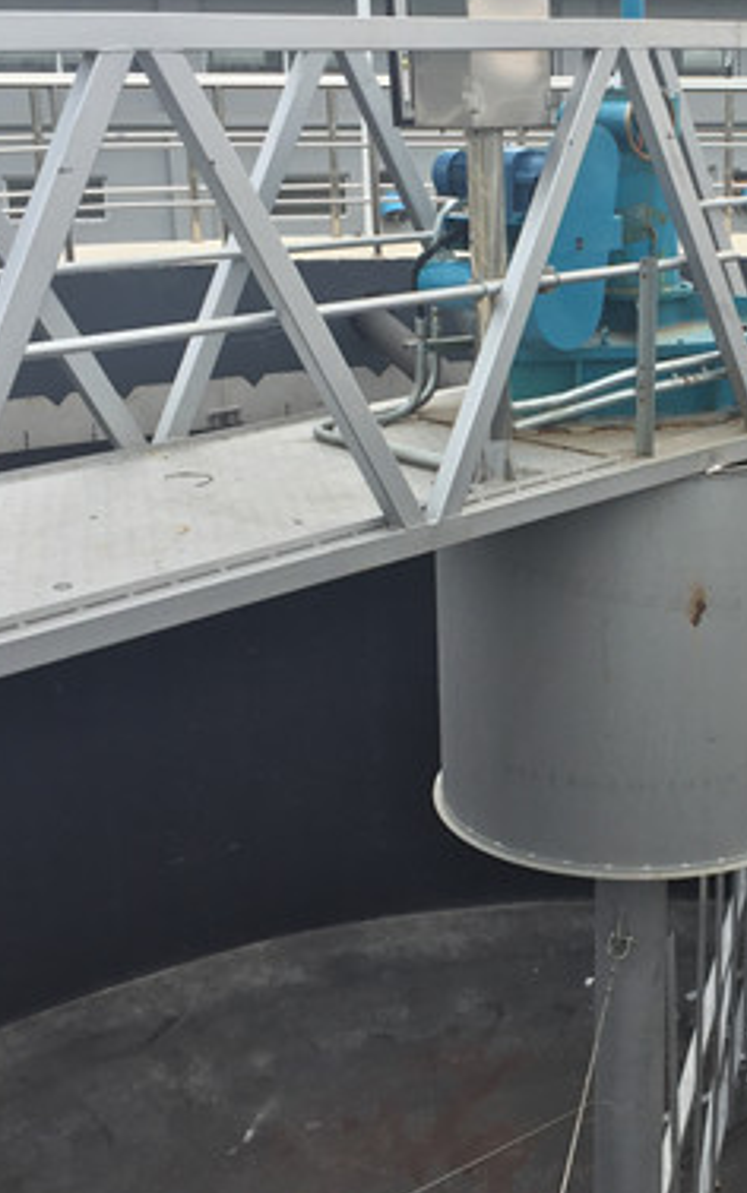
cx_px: 681
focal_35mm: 53
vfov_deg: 38.1
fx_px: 1724
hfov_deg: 23.7
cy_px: 543
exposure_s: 1/1041
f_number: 2.2
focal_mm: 4.15
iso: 32
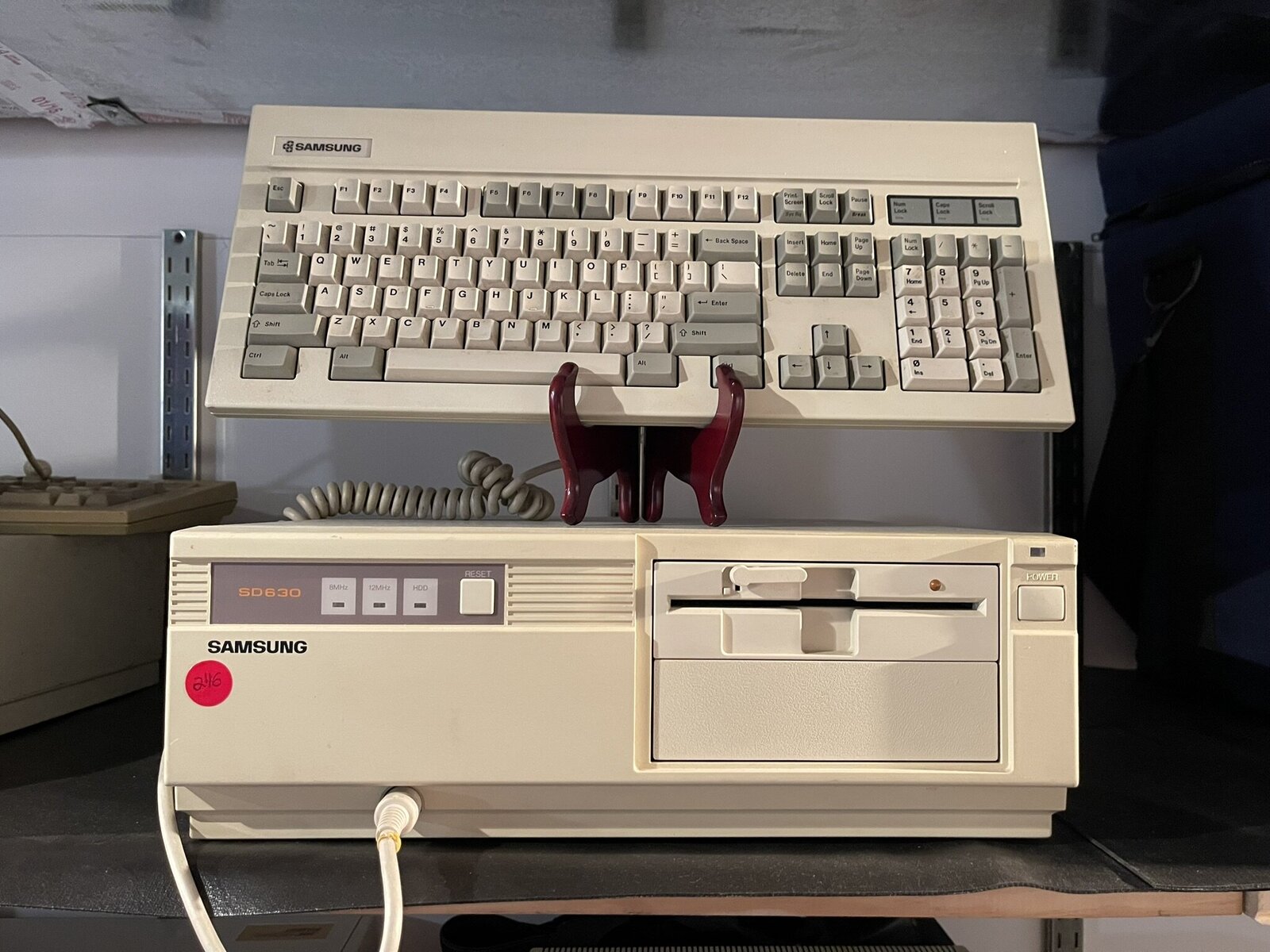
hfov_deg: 69.4
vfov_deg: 54.9
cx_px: 635
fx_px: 917
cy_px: 476
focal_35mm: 25
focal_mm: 5.1
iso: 500
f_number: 1.6
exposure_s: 1/40
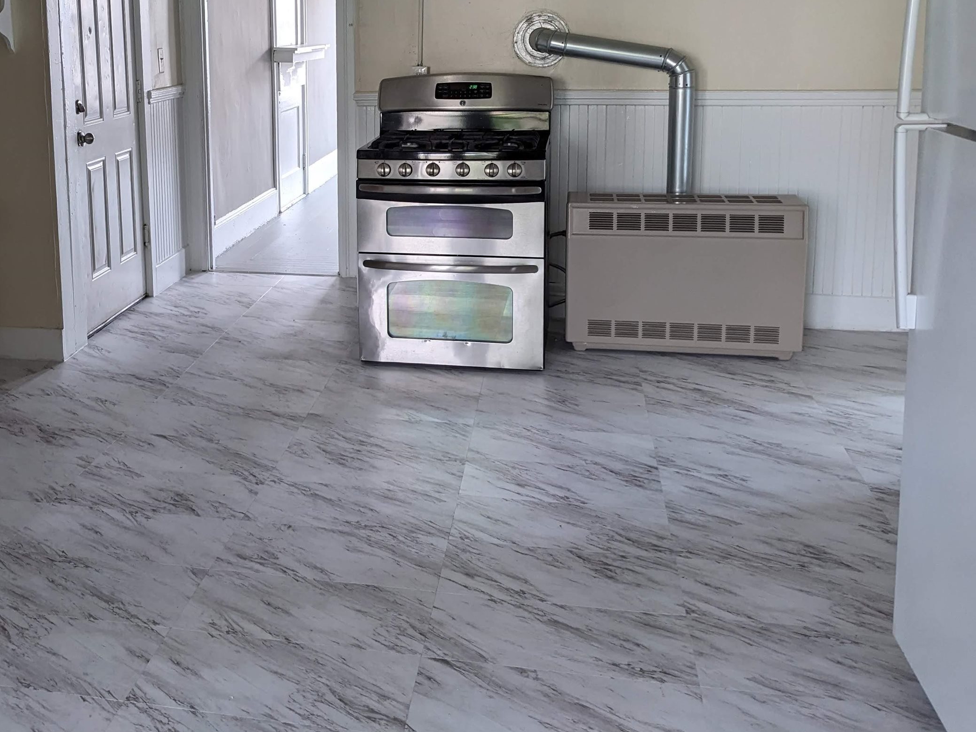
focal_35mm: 40
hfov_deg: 45.8
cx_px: 293
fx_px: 1128
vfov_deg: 35.3
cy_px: 201
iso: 76
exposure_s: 1/40
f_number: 1.73
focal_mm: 4.38
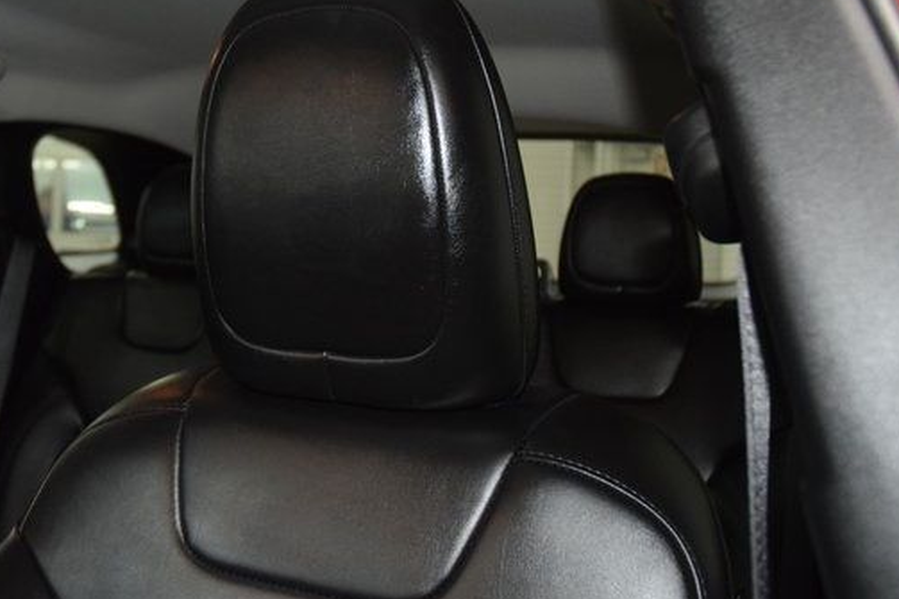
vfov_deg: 31.8
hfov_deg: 46.1
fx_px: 1048
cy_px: 248
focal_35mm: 42
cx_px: 352
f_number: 3.5
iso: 2000
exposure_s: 1/40
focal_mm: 22
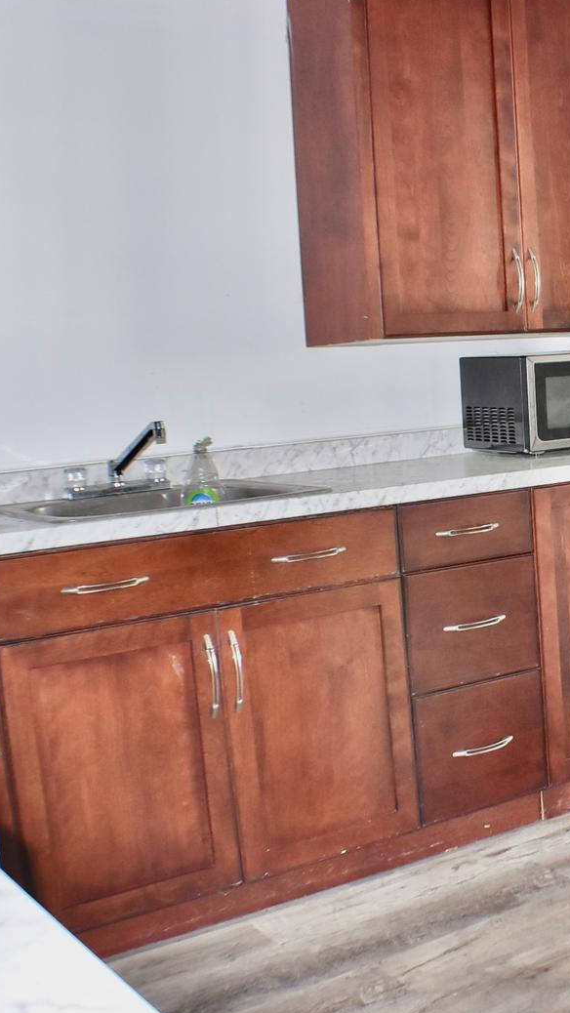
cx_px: 629
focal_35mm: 62
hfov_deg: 18.7
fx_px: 1666
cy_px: 536
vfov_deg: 33.8
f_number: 4.5
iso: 640
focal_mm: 20
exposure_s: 1/30
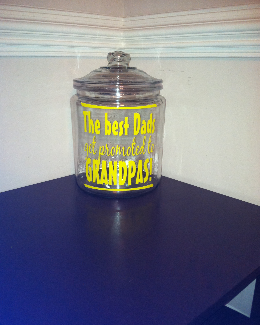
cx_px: 130
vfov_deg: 49.1
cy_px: 169
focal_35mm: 37
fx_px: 356
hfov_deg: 40.1
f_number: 2.8
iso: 160
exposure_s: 1/15
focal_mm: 3.85
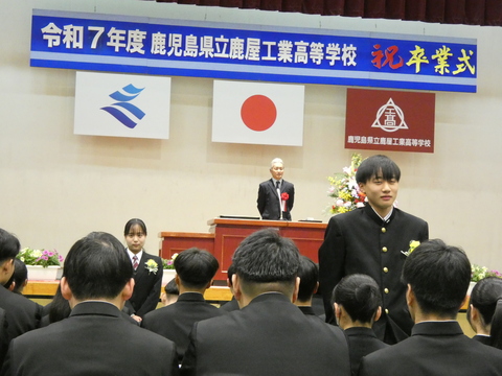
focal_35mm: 72
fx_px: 1044
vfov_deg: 20.4
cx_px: 251
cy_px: 188
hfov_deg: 27.0
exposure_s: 1/40
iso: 1600
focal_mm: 12.9
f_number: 4.3
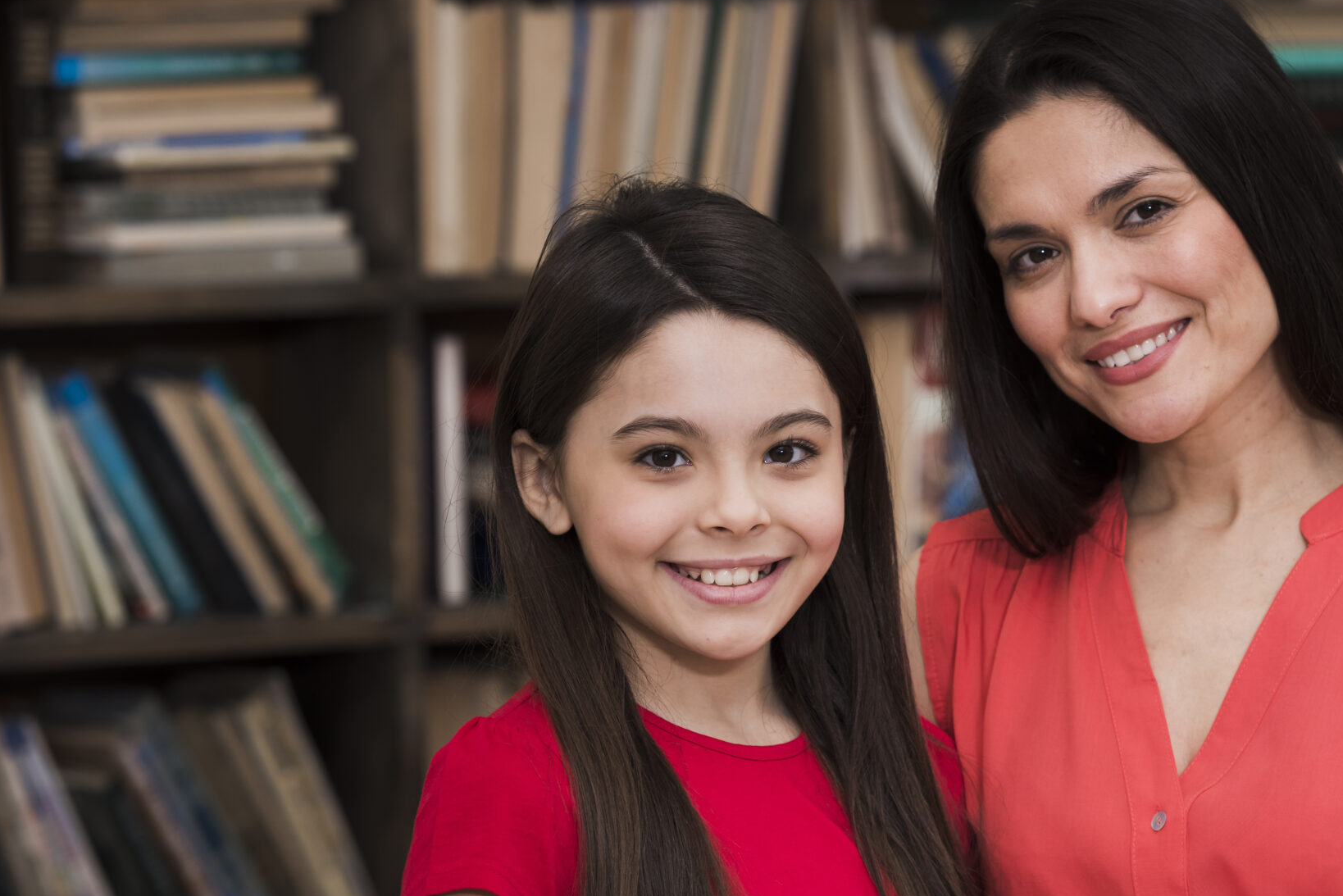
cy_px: 616
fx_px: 7873
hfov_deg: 9.7
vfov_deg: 6.5
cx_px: 928
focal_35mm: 211
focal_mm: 135
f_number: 4.5
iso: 250
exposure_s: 1/160
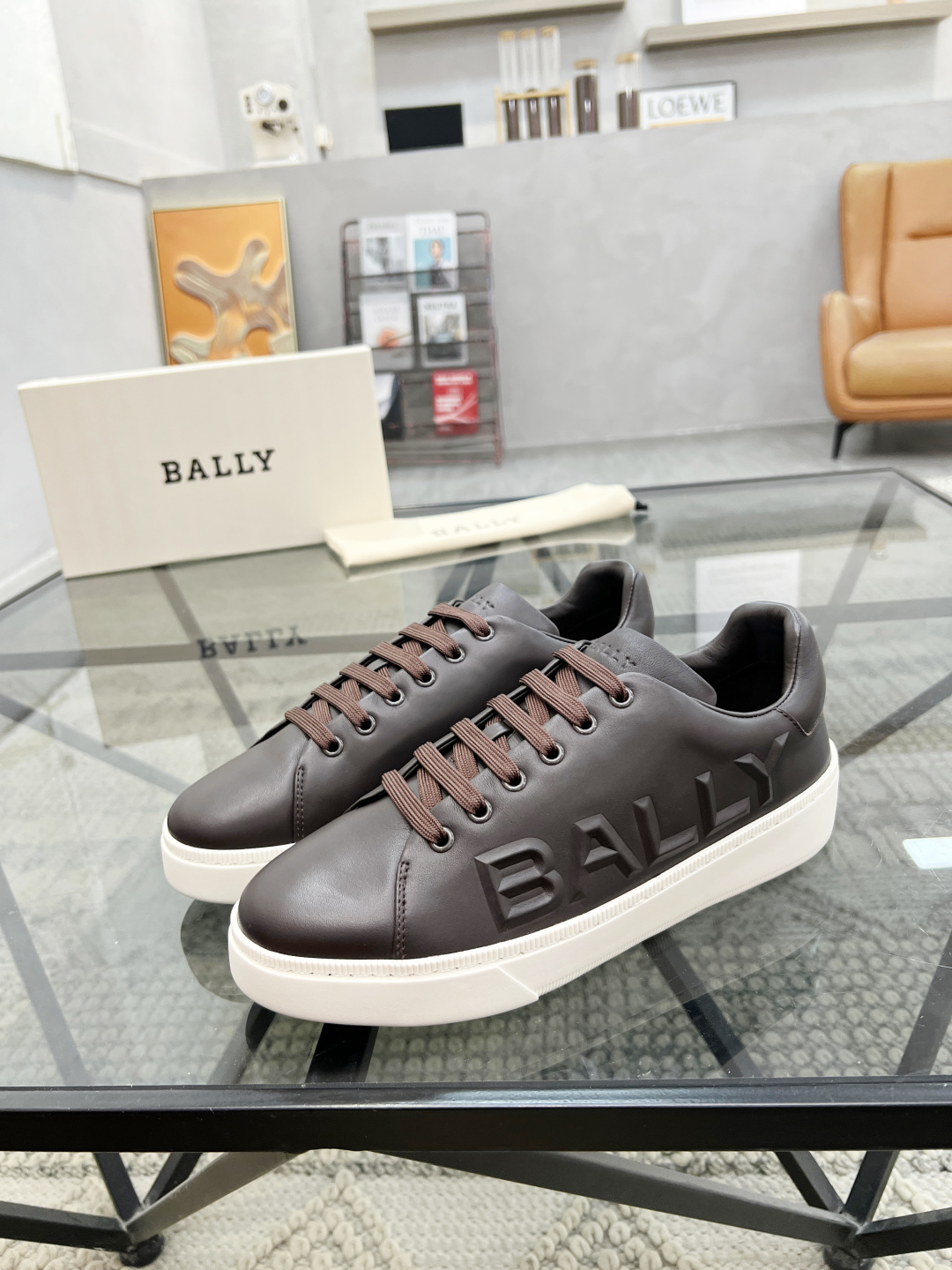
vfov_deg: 67.3
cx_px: 476
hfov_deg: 53.1
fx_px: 953
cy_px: 635
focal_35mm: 26
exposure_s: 1/100
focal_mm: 5.7
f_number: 1.5
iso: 100
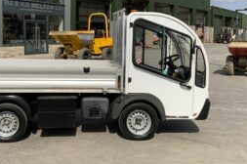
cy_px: 48
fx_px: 295
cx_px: 99
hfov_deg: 45.2
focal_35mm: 43
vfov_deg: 30.7
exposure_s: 1/3322
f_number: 1.8
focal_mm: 3
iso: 20
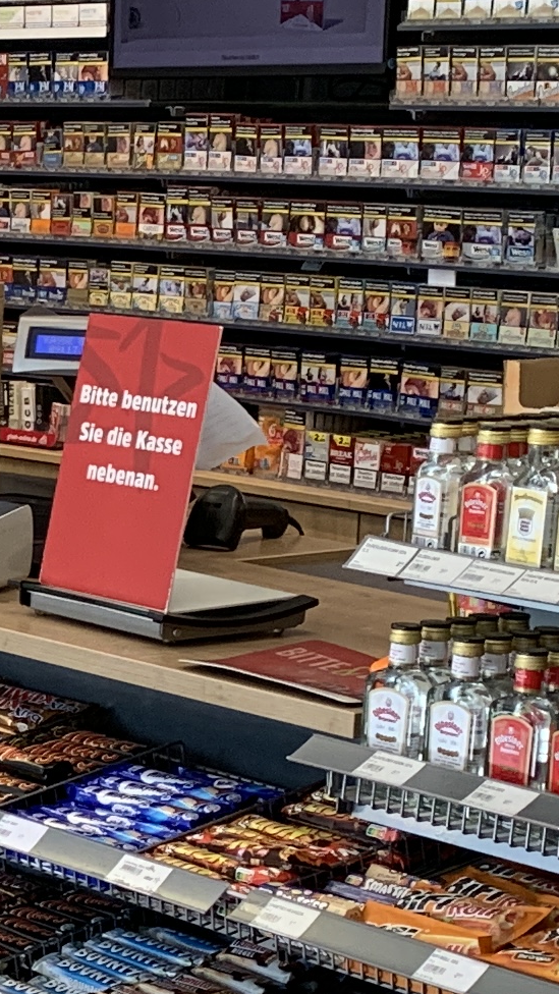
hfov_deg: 9.2
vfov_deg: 18.2
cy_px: 723
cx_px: -818
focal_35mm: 117
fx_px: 3083
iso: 64
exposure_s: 1/121
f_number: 1.8
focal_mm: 4.25
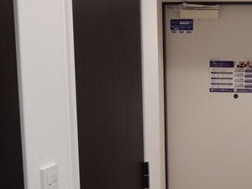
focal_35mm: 64
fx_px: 466
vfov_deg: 22.7
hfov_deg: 28.5
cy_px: 140
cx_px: 248
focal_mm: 5.4
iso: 360
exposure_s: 1/30
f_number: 4
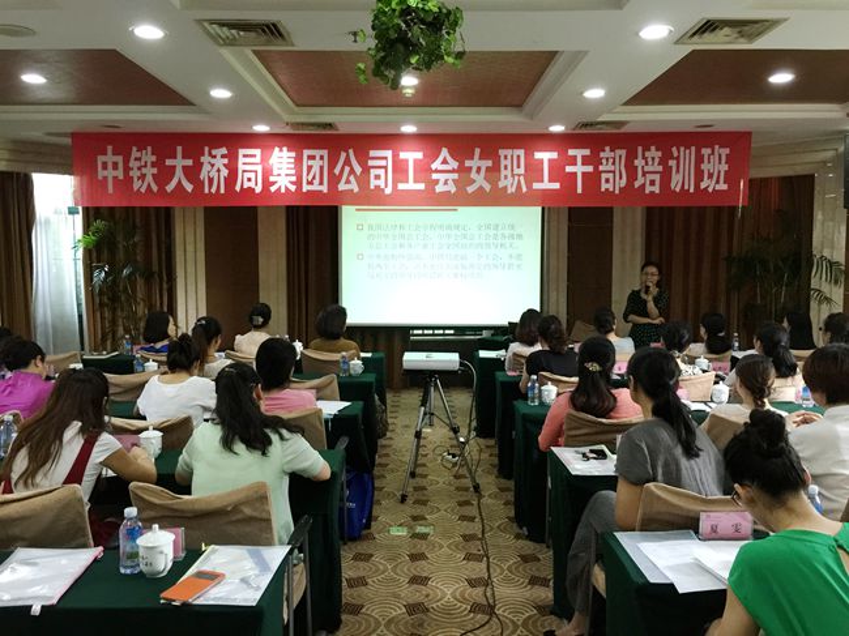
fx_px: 711
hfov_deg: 61.7
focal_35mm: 29
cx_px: 424
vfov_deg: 48.2
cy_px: 318
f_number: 2.2
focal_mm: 4.15
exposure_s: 1/15
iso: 125
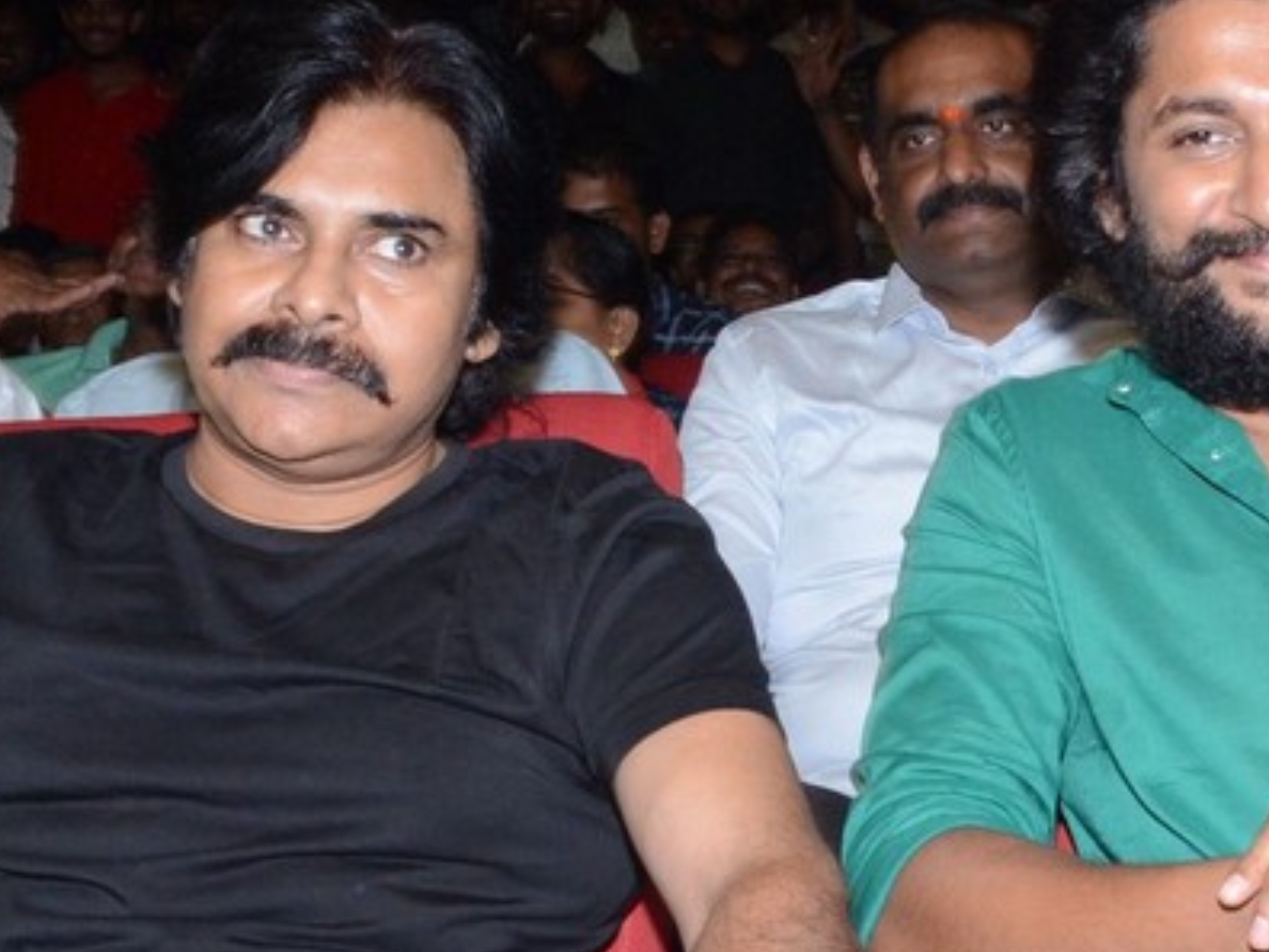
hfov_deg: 23.6
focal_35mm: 79
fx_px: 2896
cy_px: 564
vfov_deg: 18.6
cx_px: 1275
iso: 1250
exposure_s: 1/125
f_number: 13
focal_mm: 18
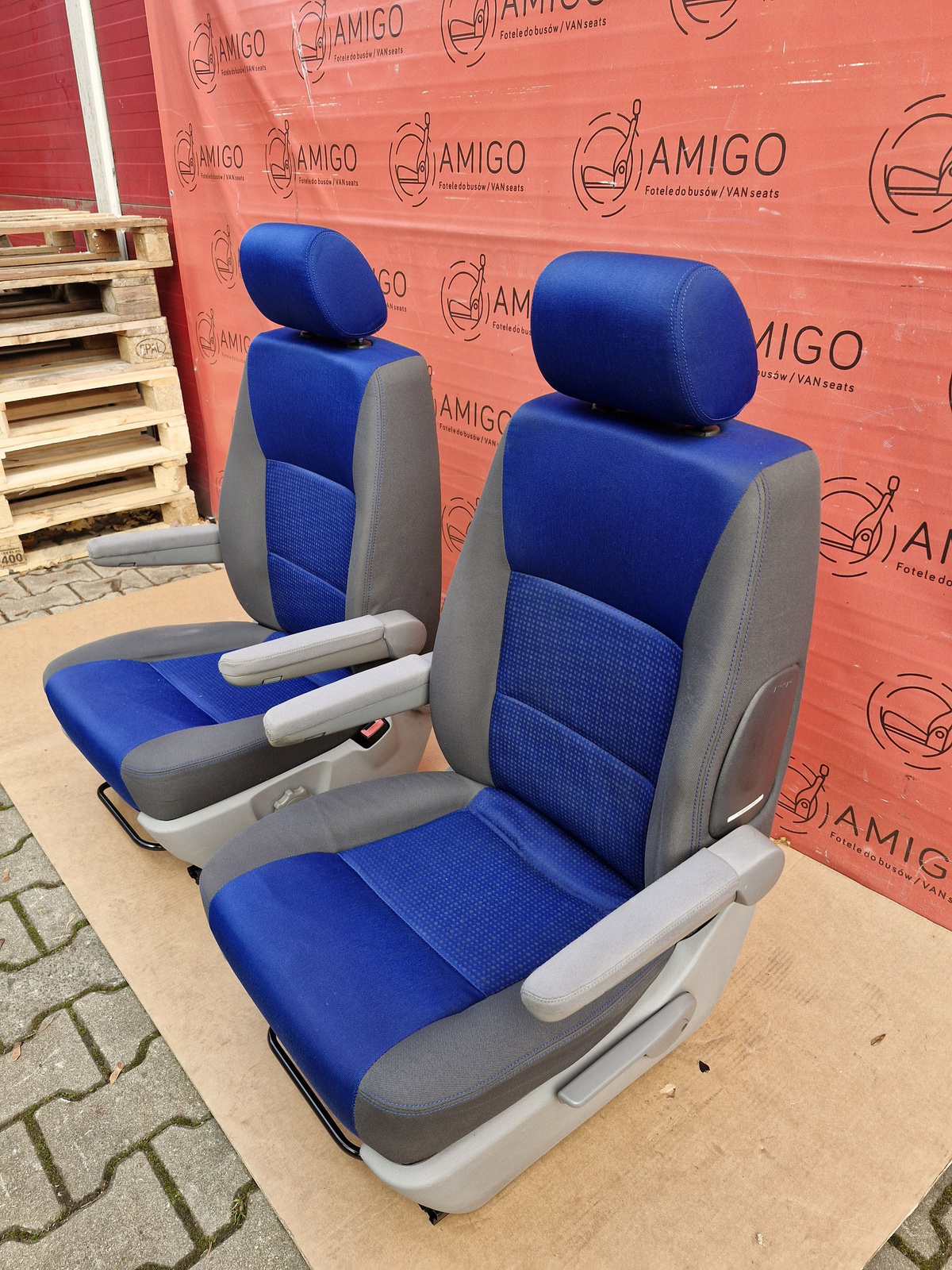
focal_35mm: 23
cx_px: 476
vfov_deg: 73.9
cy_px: 635
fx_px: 843
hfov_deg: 58.9
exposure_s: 1/180
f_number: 1.8
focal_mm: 5.54
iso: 50
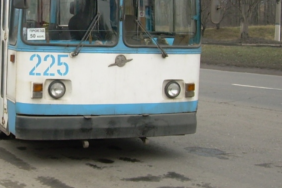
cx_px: 43
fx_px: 658
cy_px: 18
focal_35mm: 84
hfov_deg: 23.7
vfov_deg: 16.0
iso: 50
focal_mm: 6.3
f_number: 2.8
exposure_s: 1/92.5
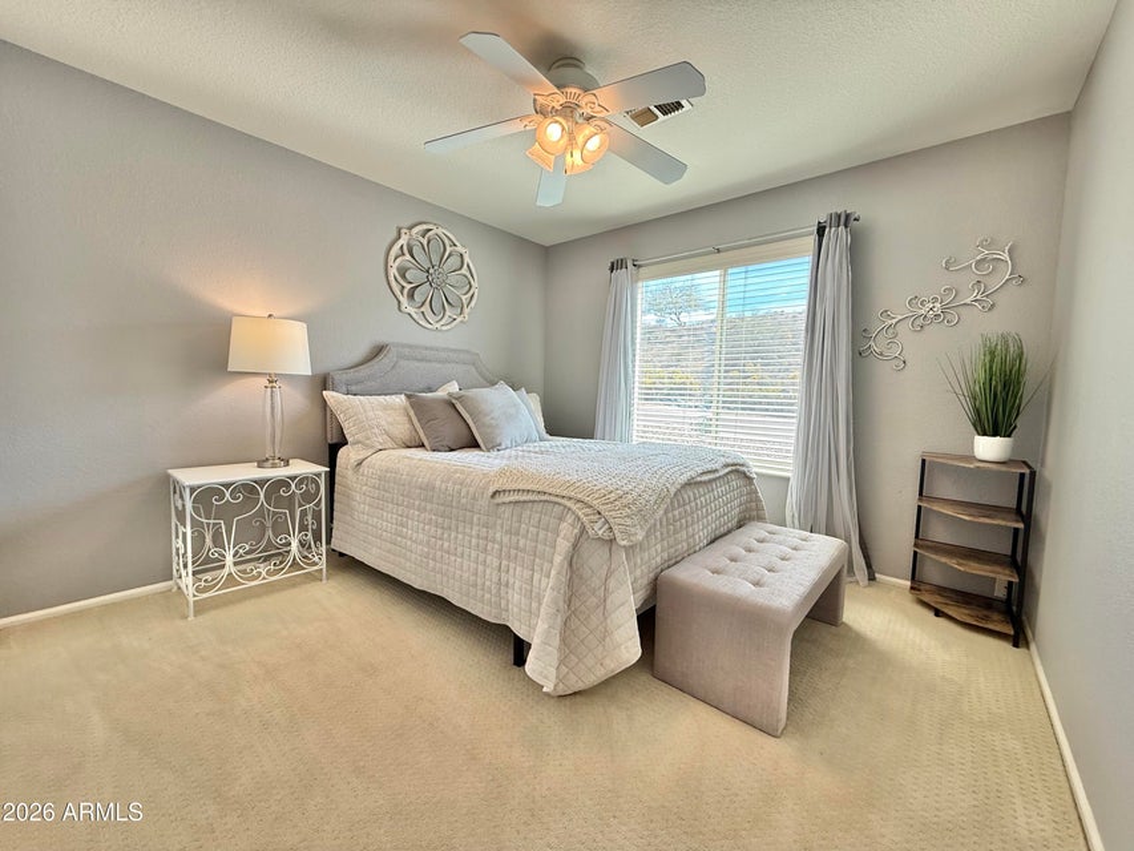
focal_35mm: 14
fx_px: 459
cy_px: 426
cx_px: 567
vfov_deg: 85.7
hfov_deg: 102.1
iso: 125
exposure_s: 1/120
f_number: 2.2
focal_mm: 2.22
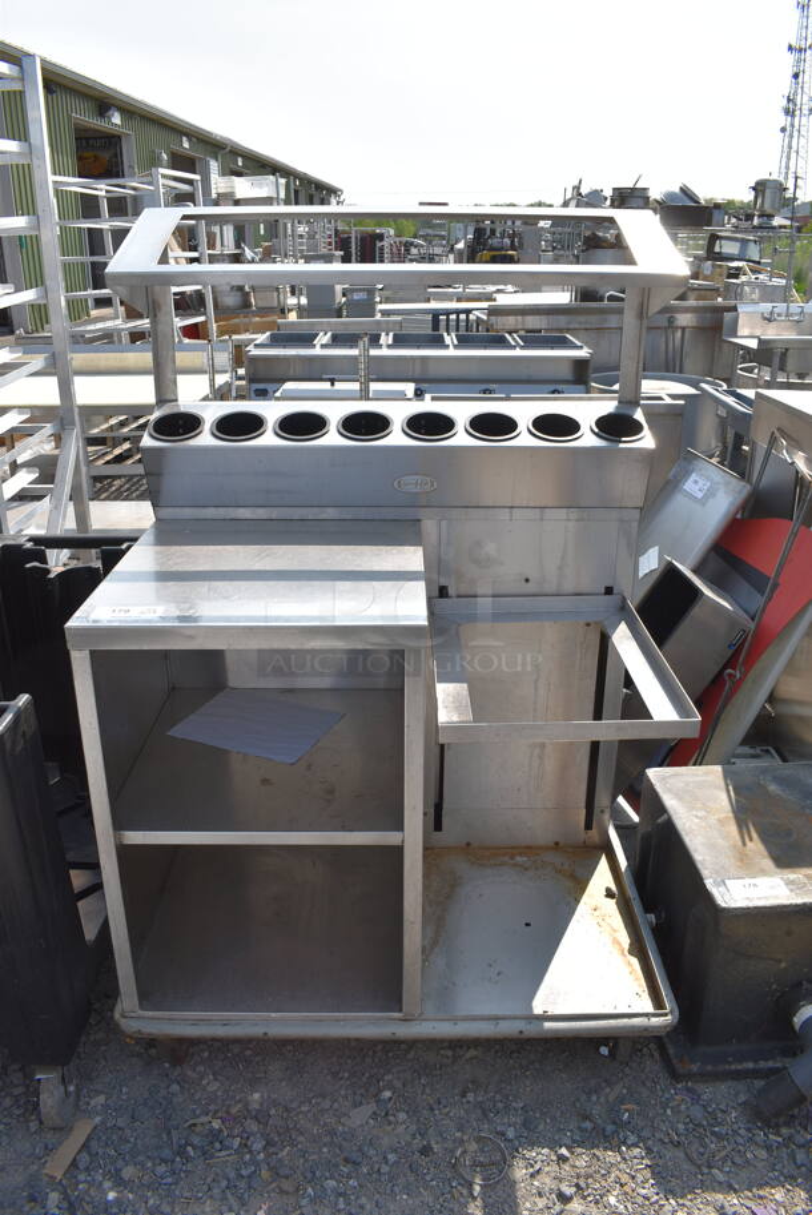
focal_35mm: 27
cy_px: 608
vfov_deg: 67.3
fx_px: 912
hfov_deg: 48.0
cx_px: 406
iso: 125
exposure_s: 1/250
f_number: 8
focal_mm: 18
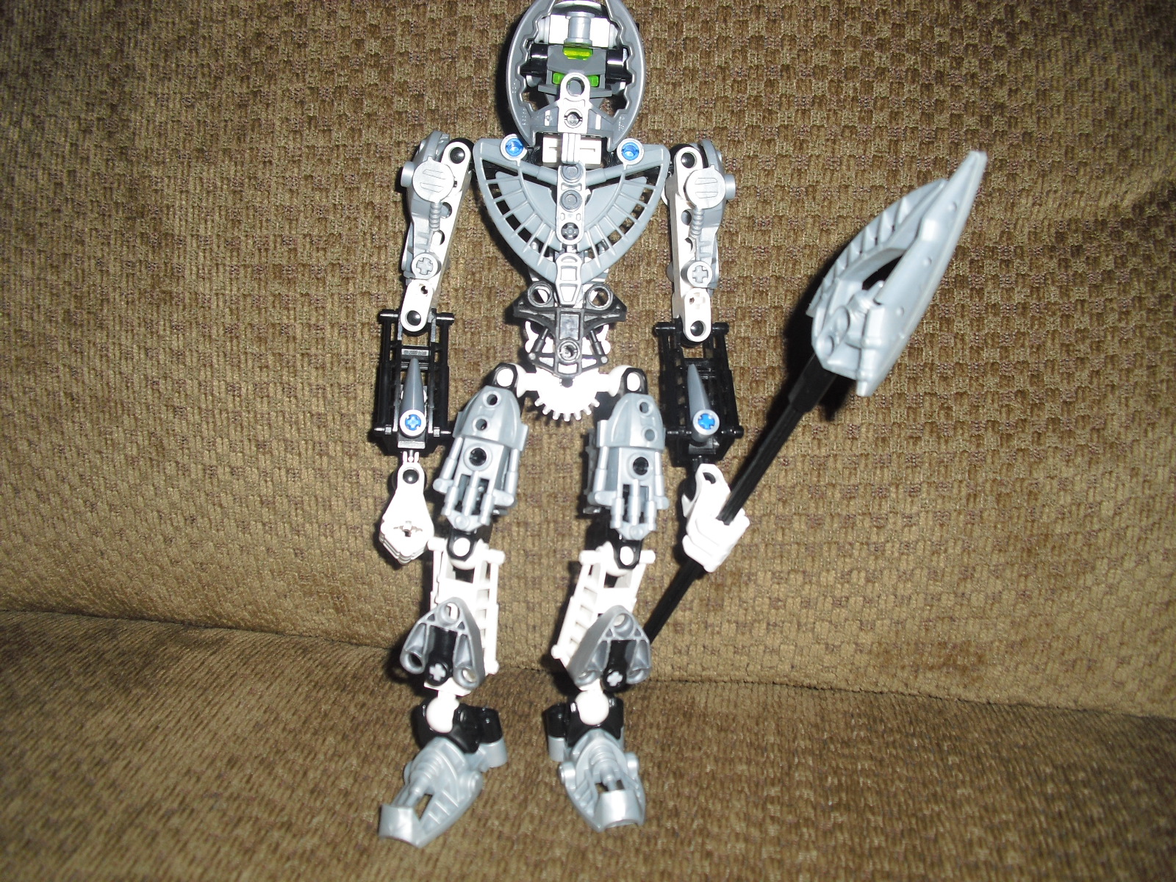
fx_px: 1223
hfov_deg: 51.4
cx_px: 588
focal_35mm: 36
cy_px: 441
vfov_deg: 39.7
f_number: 3.1
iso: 100
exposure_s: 1/60
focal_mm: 6.3
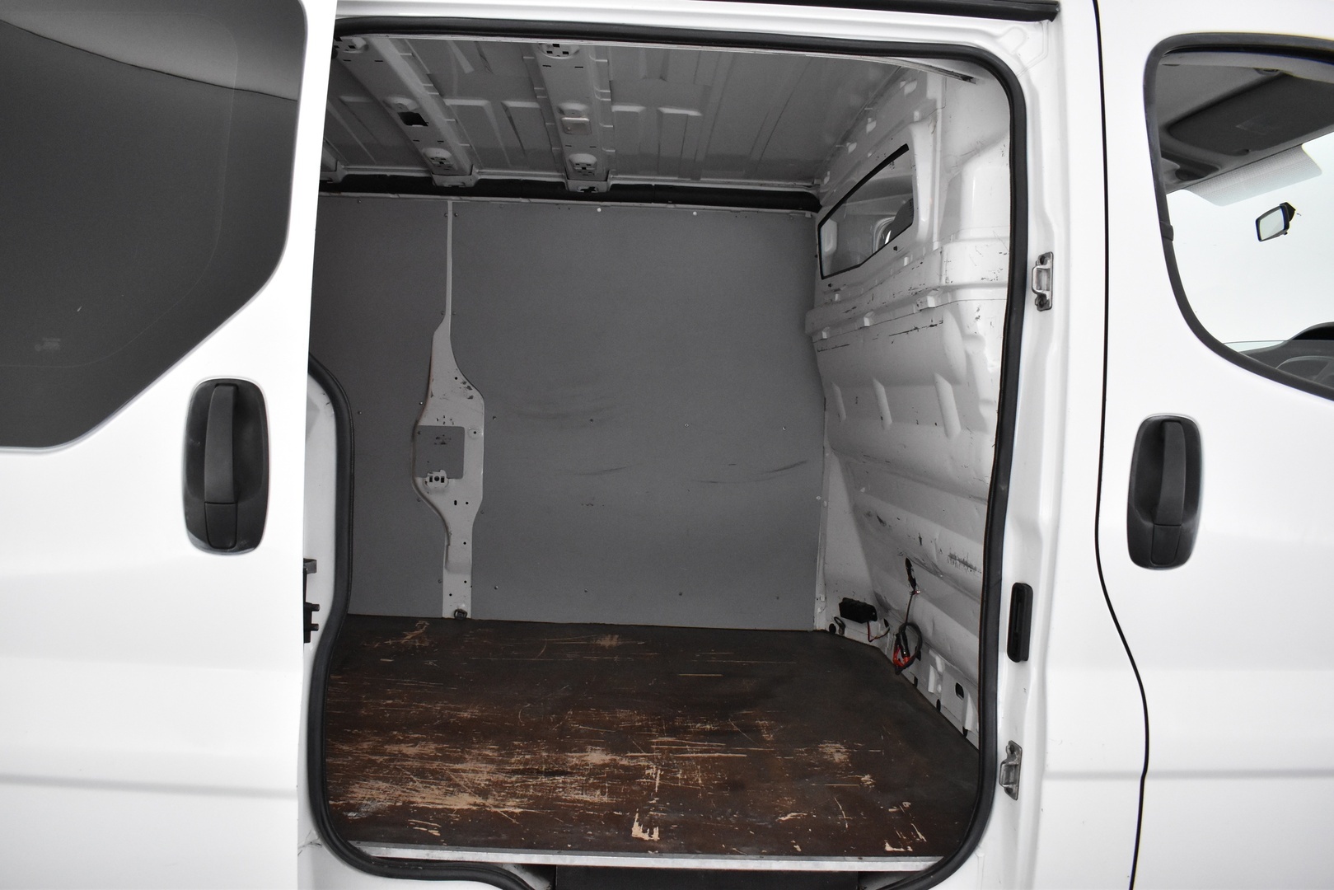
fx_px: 1001
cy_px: 445
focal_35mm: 27
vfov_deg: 47.9
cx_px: 667
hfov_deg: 67.4
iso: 3200
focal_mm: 18
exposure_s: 1/80
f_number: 4.5
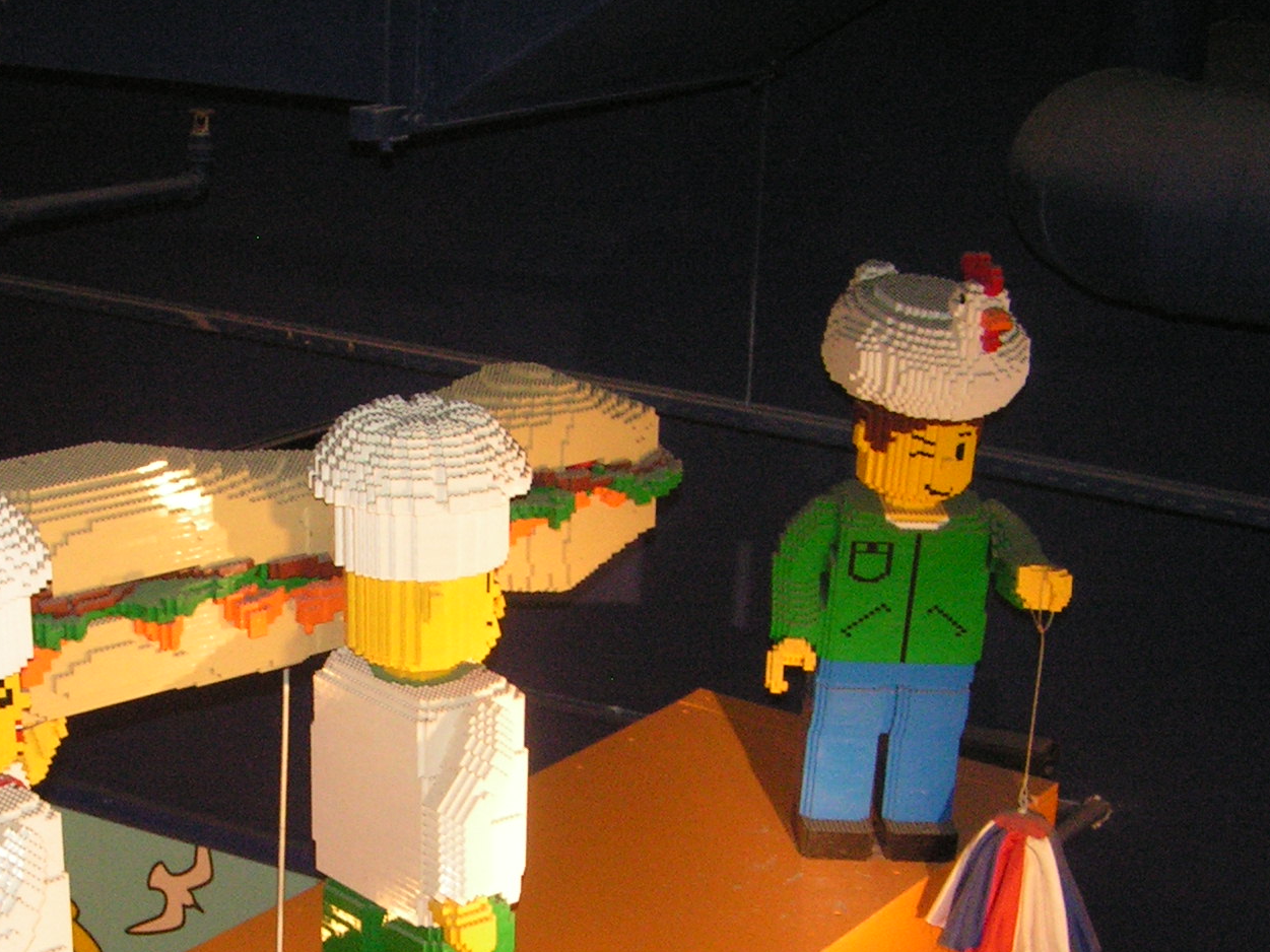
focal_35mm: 69
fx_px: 2531
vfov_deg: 21.2
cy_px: 676
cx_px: 311
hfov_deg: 27.8
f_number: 2.8
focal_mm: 6.3
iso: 200
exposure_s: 1/40
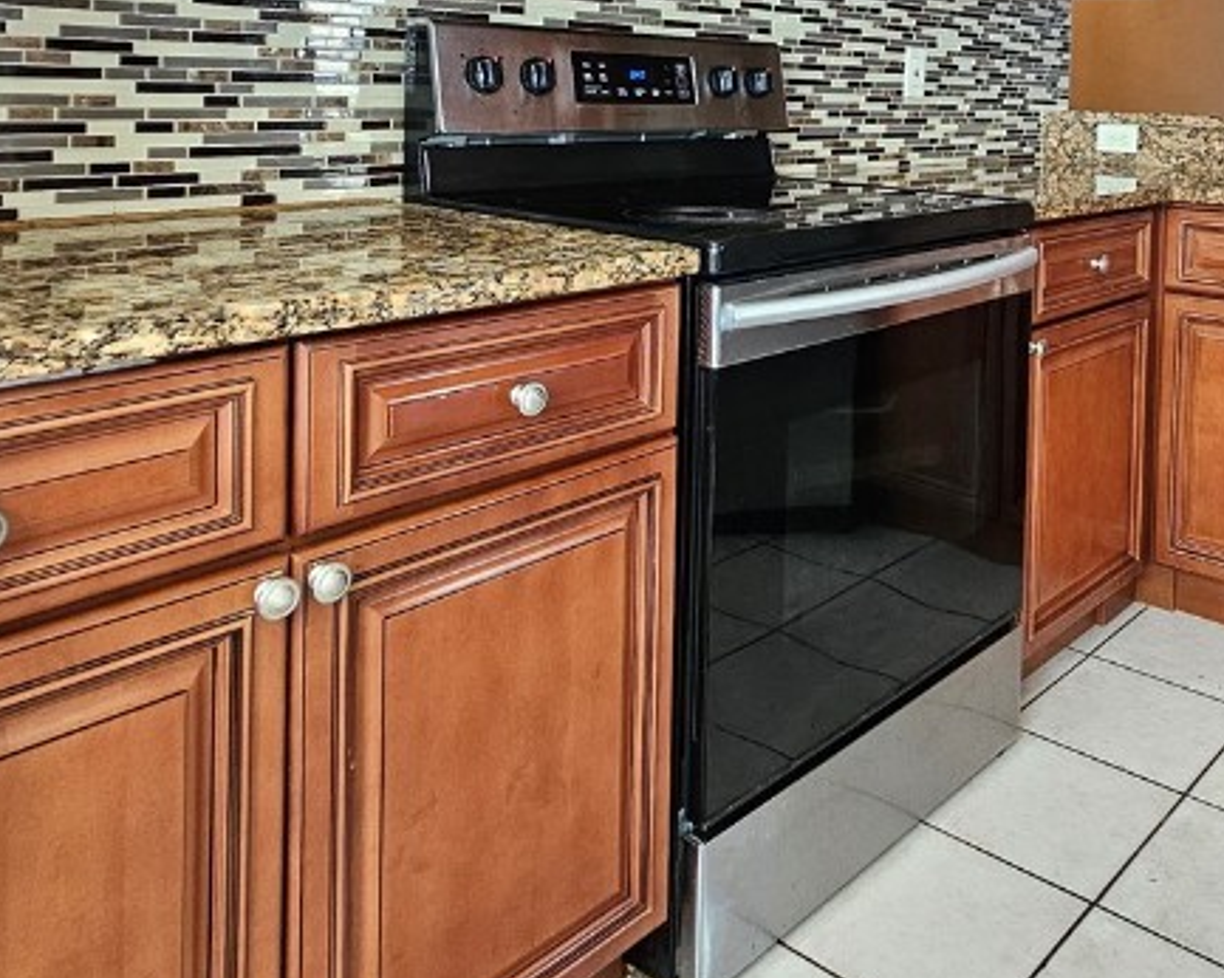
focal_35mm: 30
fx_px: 1086
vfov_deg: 44.4
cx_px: 879
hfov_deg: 56.6
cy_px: 110
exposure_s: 1/60
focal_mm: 2.2
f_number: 2.2
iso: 250
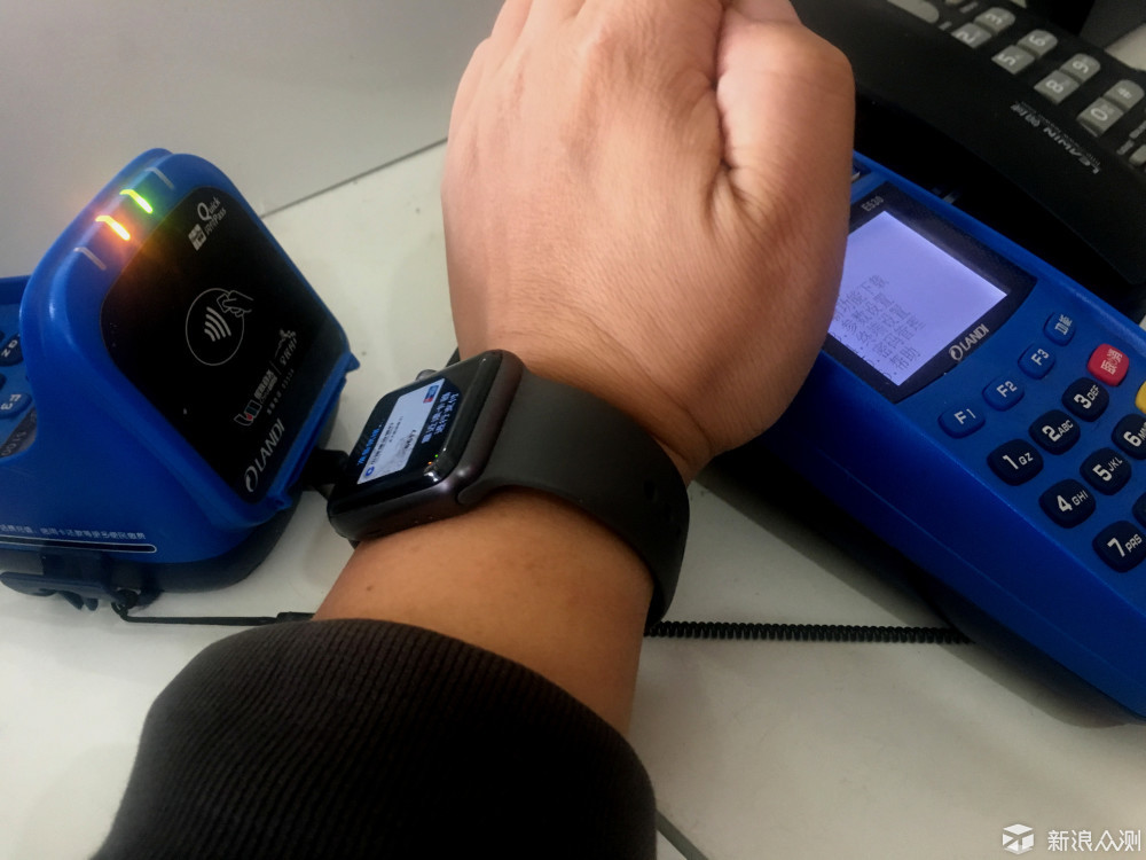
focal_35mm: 29
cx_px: 573
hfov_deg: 61.7
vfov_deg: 48.2
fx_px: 960
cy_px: 430
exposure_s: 1/20
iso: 200
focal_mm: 4.15
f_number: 2.2
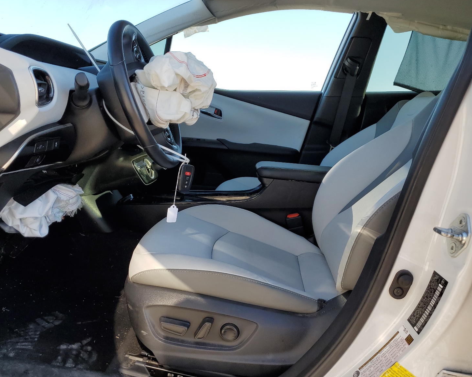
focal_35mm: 28
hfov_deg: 62.1
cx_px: 217
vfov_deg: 51.5
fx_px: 391
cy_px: 188
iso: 50
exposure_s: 1/625
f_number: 1.5
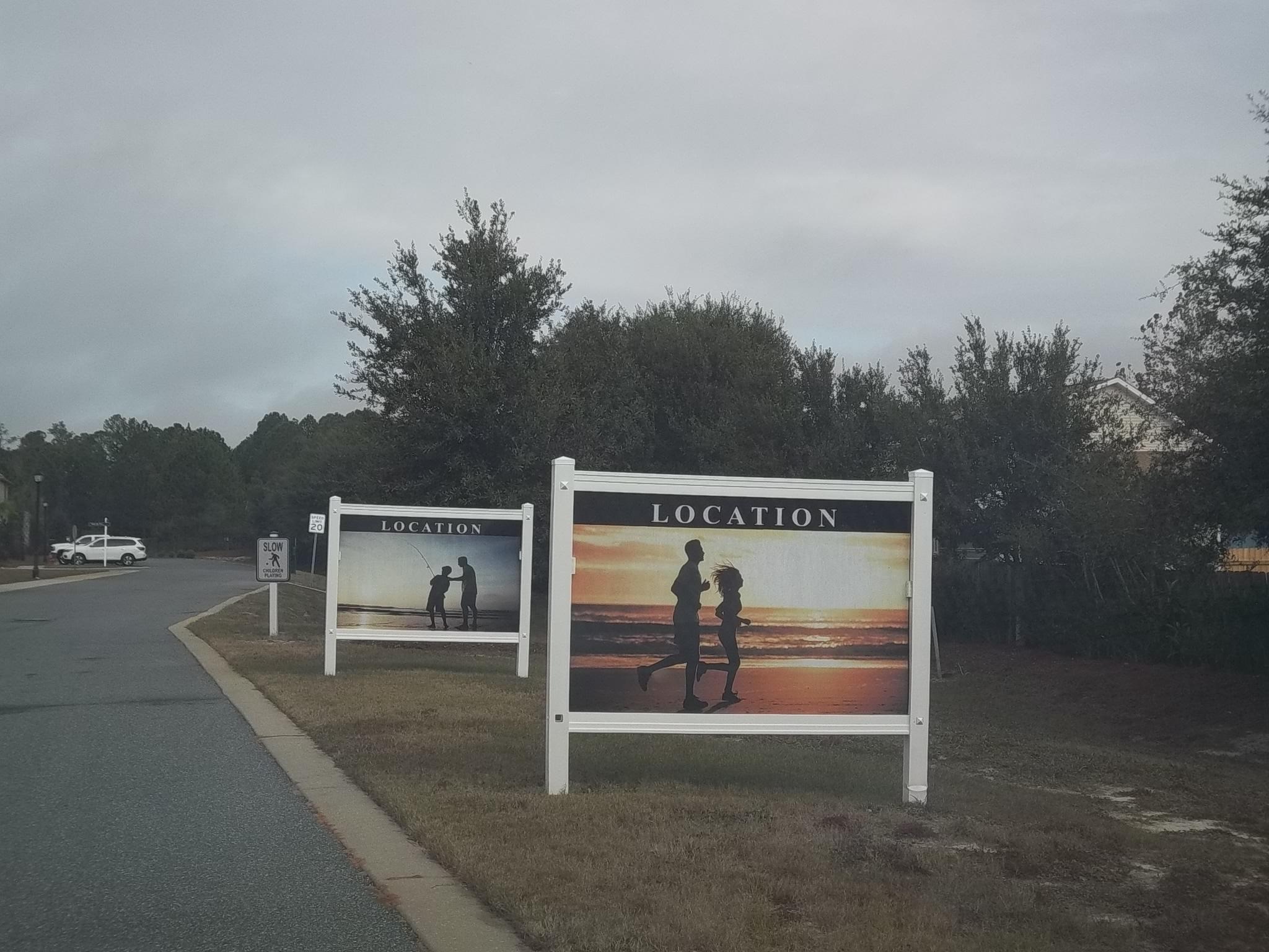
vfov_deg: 28.0
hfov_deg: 36.8
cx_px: 634
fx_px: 1906
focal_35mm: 52
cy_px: 476
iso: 80
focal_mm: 9.3
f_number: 5
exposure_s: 1/400
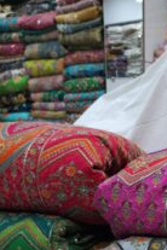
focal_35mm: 46
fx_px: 320
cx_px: 140
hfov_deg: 28.5
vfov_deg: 40.2
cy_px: 215
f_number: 1.8
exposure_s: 1/50
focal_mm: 6.4
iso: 32
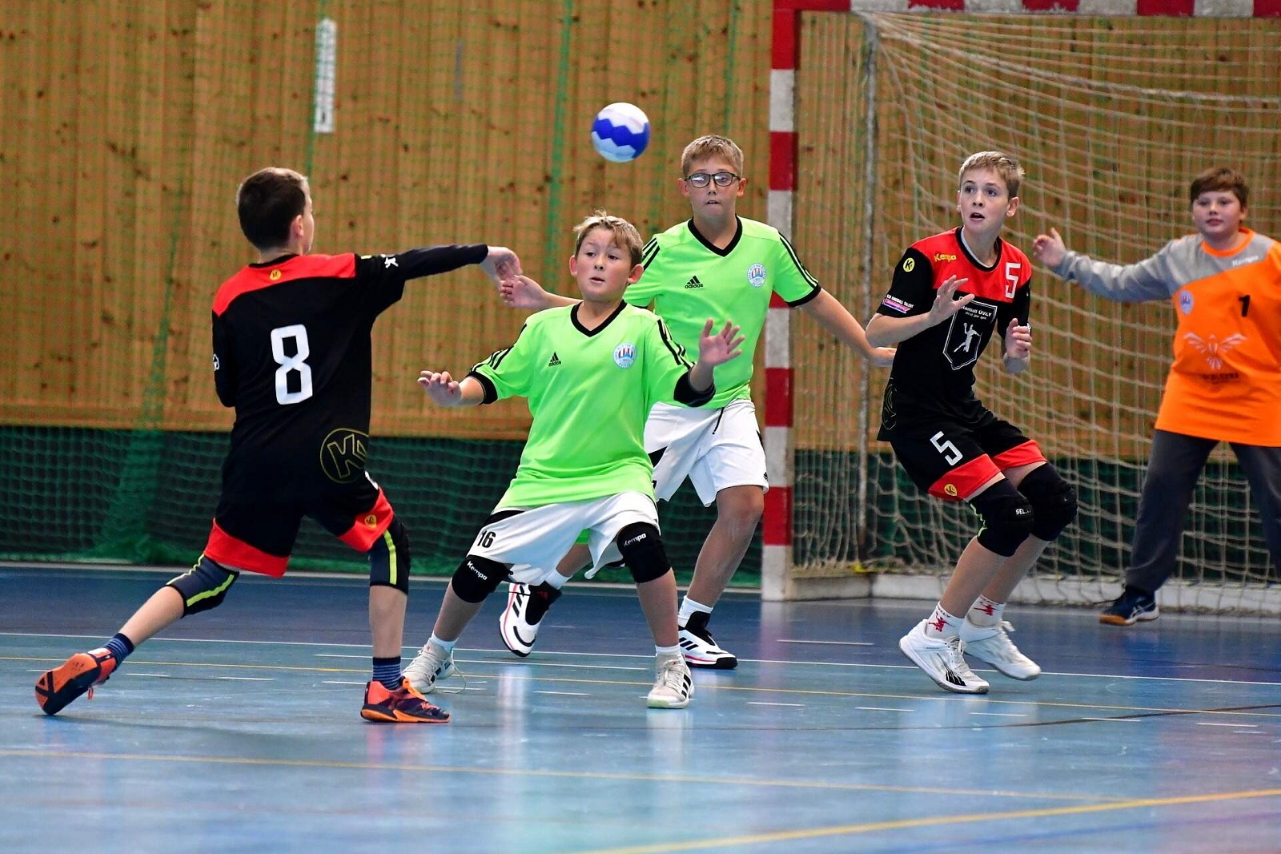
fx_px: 10672
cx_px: 640
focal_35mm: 300
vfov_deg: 4.6
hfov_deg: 6.9
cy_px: 427
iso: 2000
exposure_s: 1/1000
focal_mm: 200
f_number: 2.8
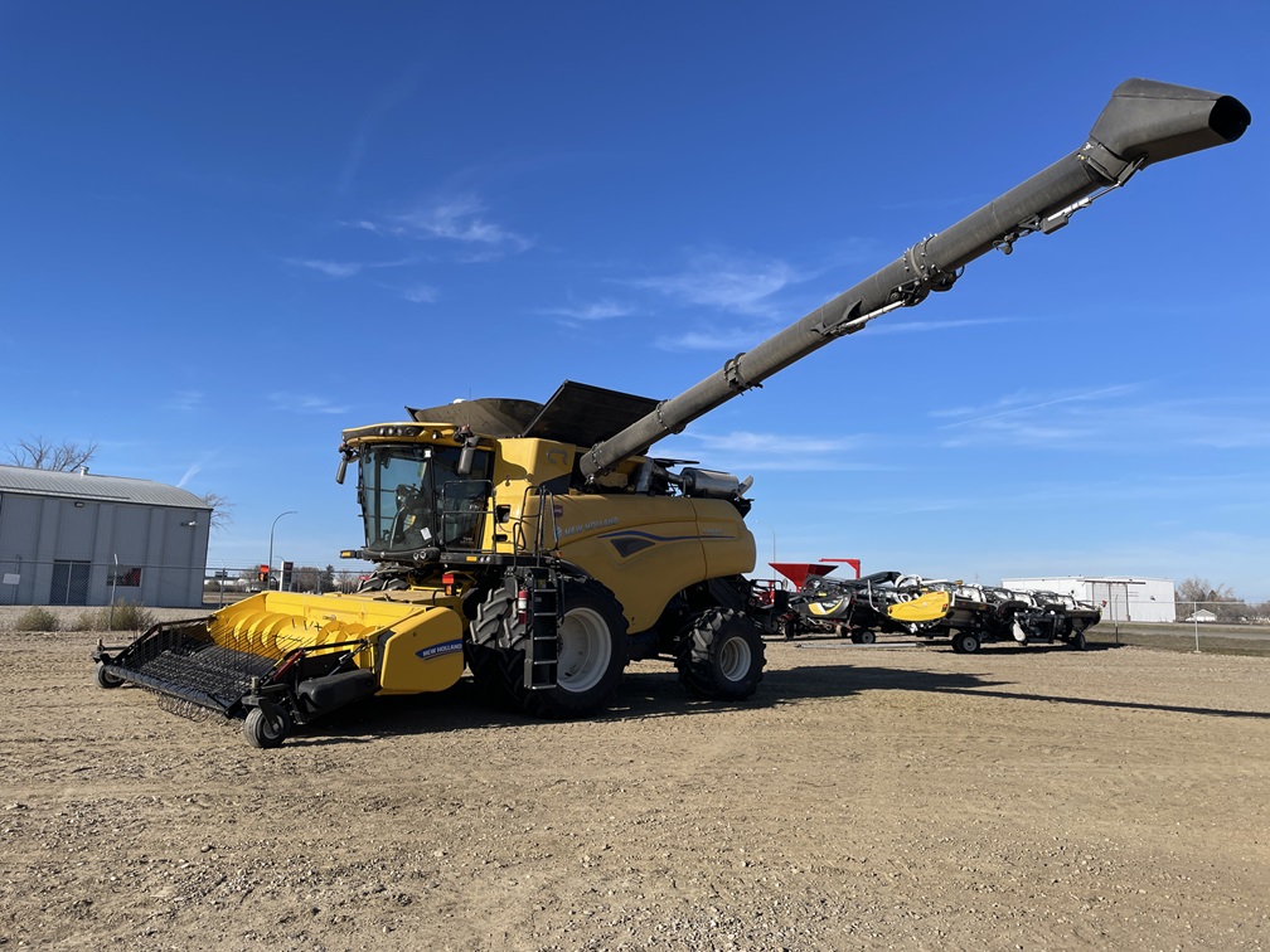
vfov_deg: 53.1
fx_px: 954
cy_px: 476
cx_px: 635
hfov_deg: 67.3
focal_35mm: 26
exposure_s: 1/3861
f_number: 1.6
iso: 32
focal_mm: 4.2
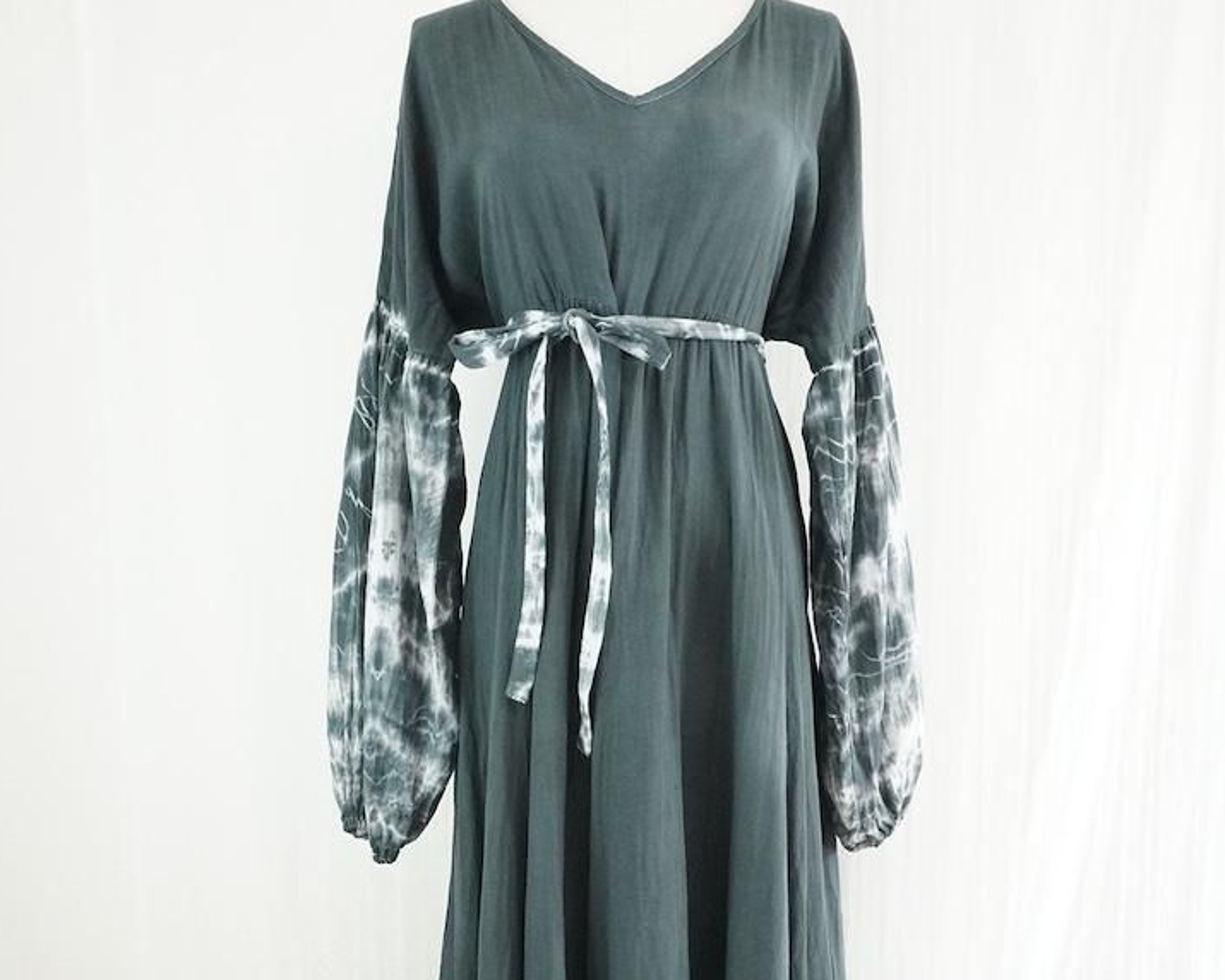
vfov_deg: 37.5
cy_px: 704
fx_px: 1414
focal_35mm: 39
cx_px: 619
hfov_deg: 46.8
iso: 6400
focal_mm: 18
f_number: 9
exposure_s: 1/125
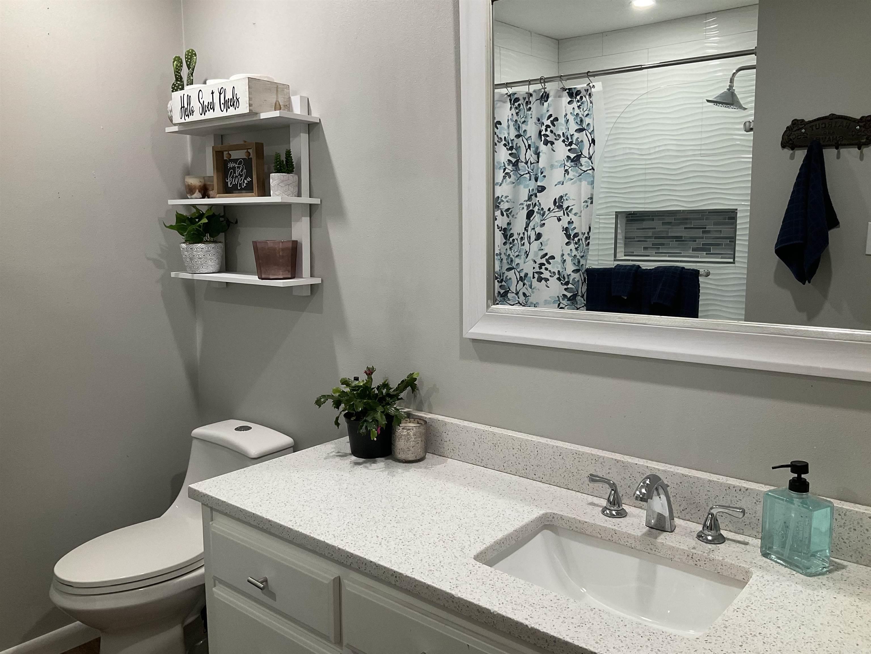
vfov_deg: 48.2
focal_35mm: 29
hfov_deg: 61.7
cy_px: 327
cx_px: 436
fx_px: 730
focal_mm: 3
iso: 80
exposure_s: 1/60
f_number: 1.8
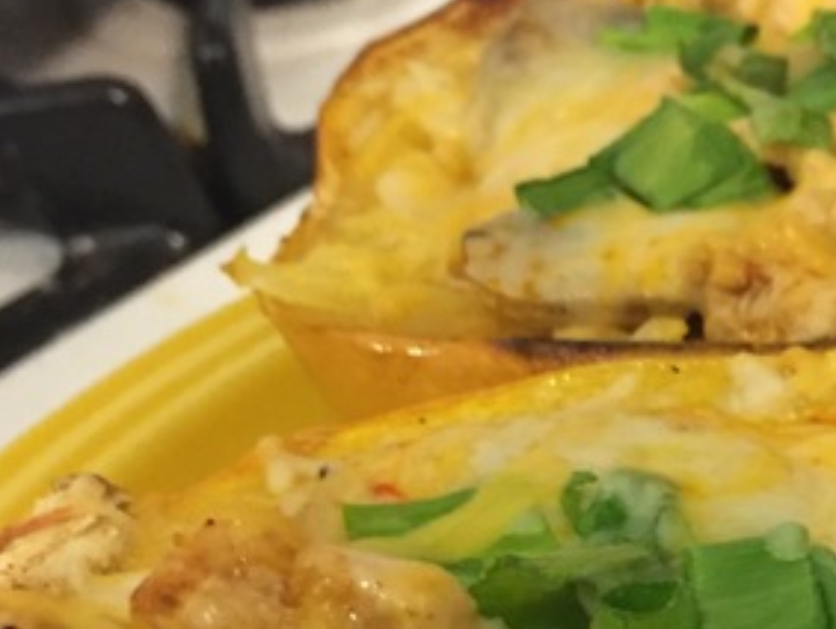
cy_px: 620
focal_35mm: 83
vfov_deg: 17.4
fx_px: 2006
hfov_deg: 22.6
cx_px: 836
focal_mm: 4.15
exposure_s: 1/24
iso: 250
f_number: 2.2
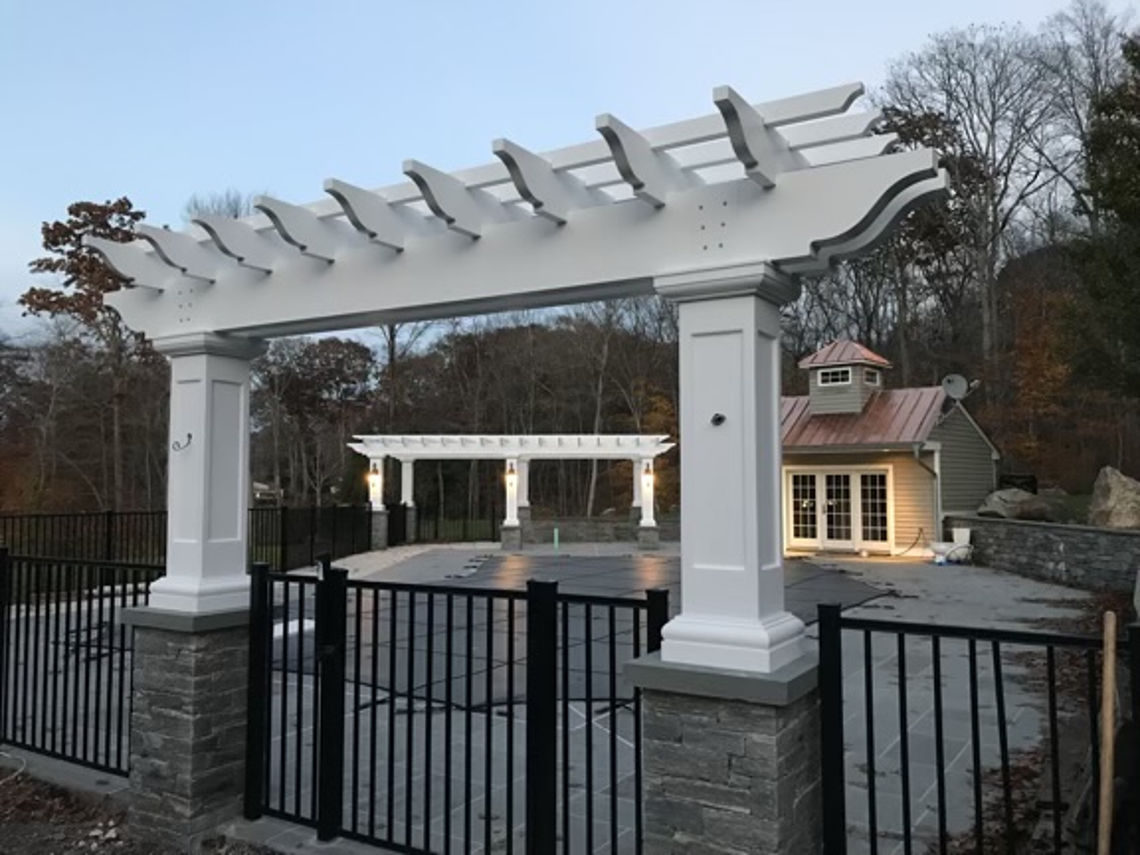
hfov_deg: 63.4
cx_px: 570
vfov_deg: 49.7
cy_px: 428
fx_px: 922
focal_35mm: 28
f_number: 1.8
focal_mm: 3.99
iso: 80
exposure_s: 1/15
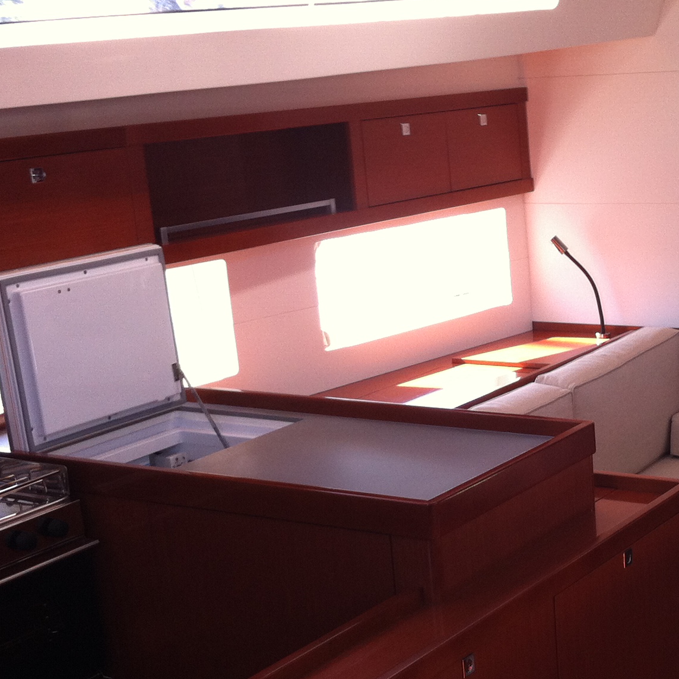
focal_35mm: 70
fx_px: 1553
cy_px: 424
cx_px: 585
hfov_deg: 24.1
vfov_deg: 24.6
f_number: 2.8
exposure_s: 1/40
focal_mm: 3.85
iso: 80
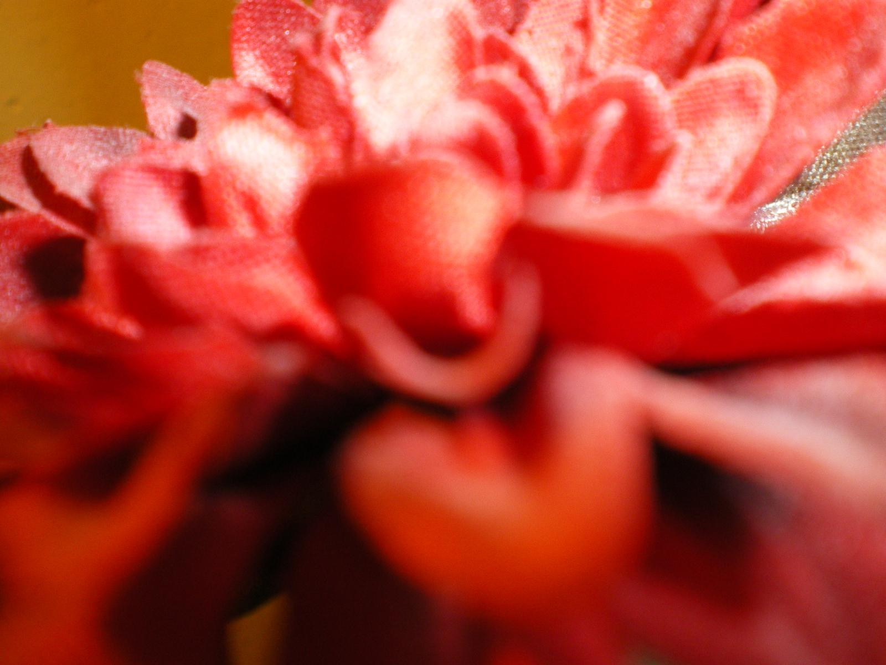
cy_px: 332
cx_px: 443
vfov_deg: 39.7
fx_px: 921
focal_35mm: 36
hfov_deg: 51.4
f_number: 4.6
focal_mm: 6.3
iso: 200
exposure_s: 1/50
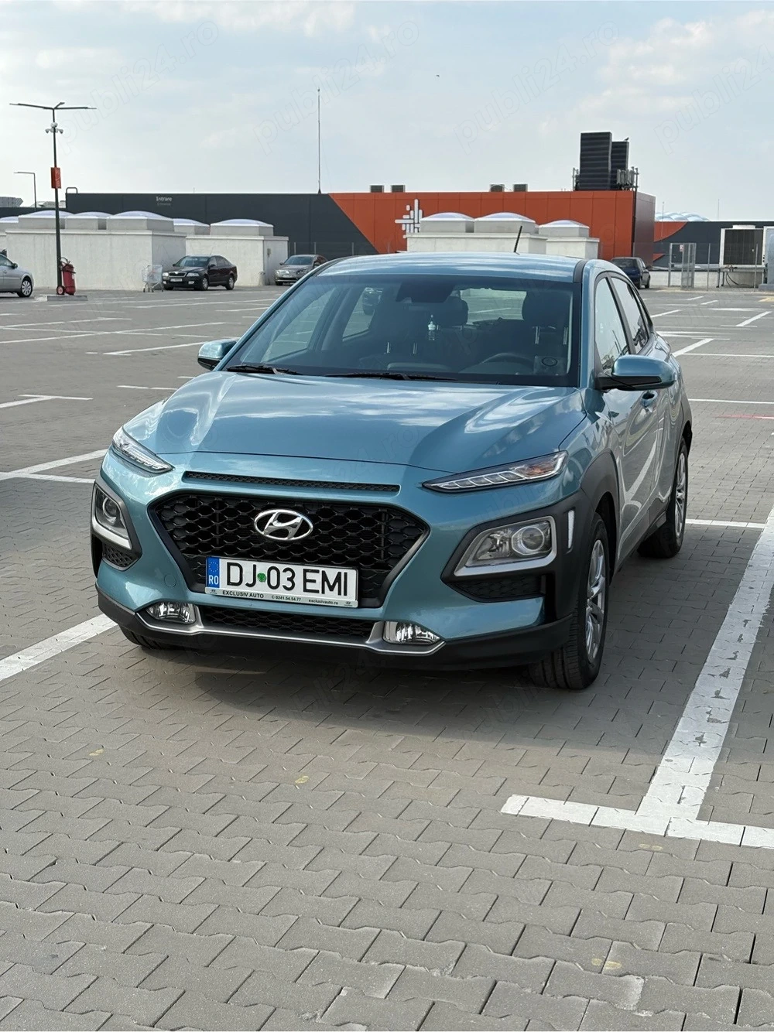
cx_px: 387
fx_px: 1551
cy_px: 516
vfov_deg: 36.8
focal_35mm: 52
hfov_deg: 28.0
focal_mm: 5.96
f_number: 1.6
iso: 32
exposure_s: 1/1799
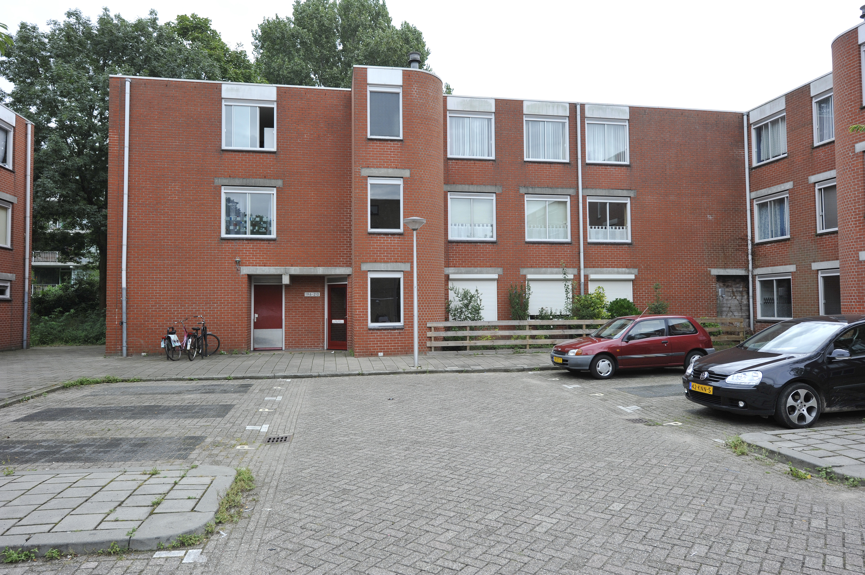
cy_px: 288
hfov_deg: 73.8
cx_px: 432
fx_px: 576
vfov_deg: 53.1
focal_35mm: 24
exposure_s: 1/320
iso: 640
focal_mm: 24
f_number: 9
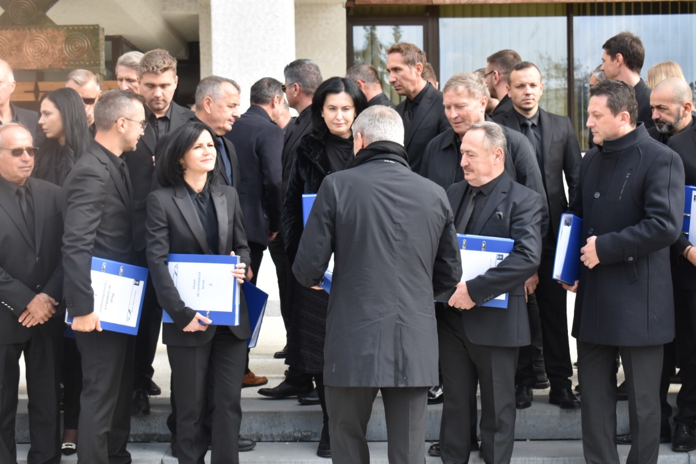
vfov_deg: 23.8
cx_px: 348
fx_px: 1102
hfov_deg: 35.1
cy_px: 232
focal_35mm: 57
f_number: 8
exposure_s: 1/200
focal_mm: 38
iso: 400
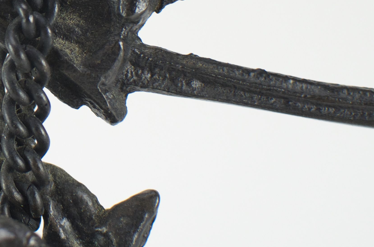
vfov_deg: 8.7
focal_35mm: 155
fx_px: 1612
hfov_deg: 12.7
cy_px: -53
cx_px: -154
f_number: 4.5
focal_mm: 35
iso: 800
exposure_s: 1/100
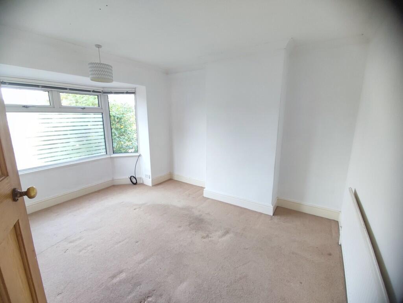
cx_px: 202
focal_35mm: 15
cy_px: 152
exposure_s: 1/50
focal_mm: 1.65
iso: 84
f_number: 2.2
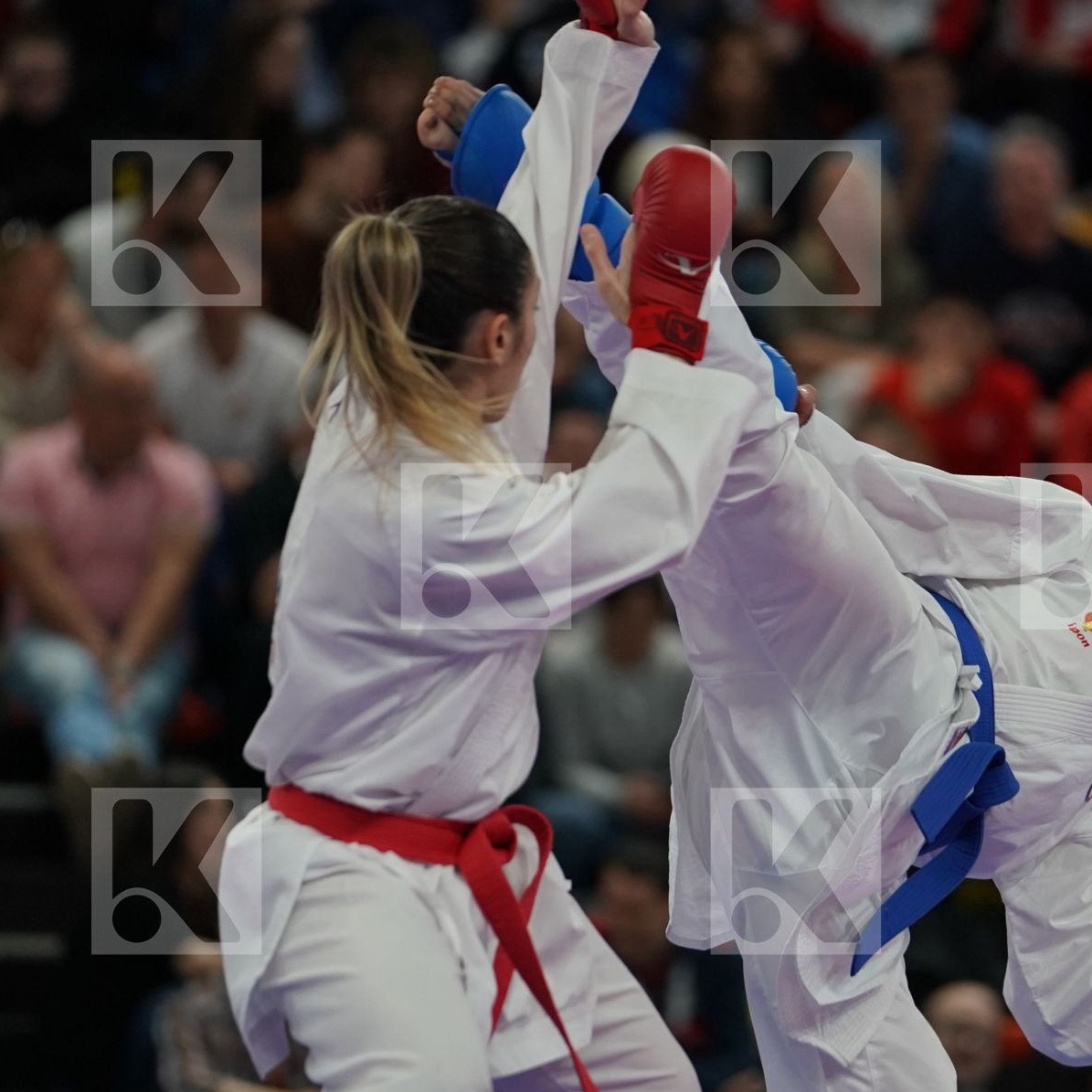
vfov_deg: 4.6
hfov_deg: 4.6
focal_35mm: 384
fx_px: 13705
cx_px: 796
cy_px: 546
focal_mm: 200
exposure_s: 1/1000
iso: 1600
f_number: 2.8
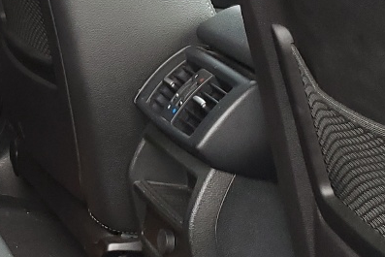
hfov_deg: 17.4
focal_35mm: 109
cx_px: -138
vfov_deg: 12.6
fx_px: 1166
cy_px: 86
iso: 72
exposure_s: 1/120
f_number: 1.5
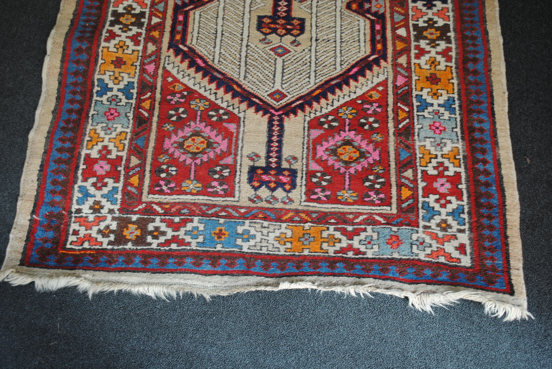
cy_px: 184
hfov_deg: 49.5
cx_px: 276
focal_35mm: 39
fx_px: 599
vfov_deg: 34.3
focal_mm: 26
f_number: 4.2
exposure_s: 1/30
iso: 200
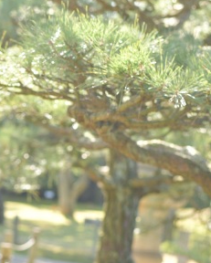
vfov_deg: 12.8
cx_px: -39
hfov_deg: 10.1
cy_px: 128
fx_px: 1177
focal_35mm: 151
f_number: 3.2
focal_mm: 58
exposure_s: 1/125
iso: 100
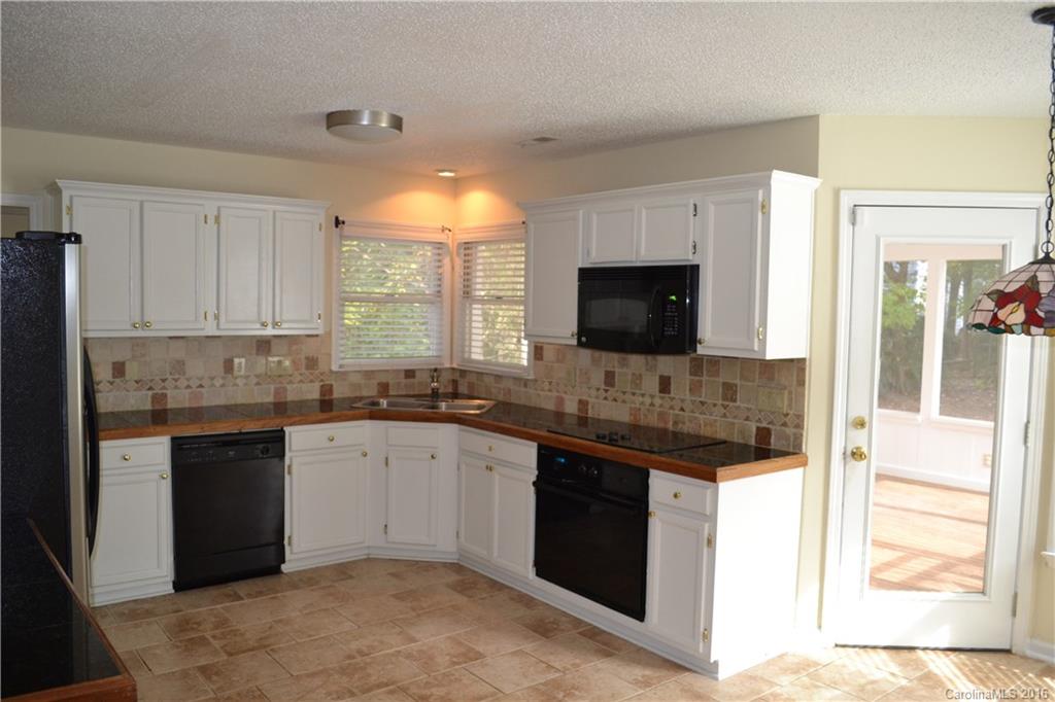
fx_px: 791
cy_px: 351
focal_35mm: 27
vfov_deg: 47.9
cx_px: 528
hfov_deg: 67.4
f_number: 3.5
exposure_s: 1/60
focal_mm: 18
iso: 800
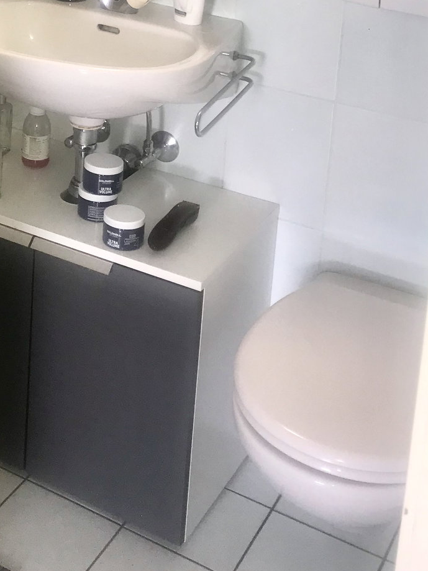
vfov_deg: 27.5
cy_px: -41
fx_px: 1072
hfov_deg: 21.9
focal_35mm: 65
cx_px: 14
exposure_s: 1/33
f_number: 1.8
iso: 25
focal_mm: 3.99
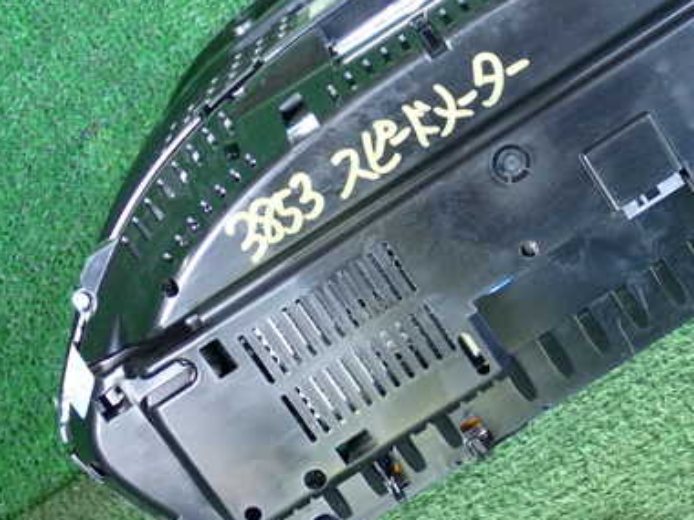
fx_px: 1584
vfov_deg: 18.6
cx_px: 511
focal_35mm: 79
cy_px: 184
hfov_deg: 24.5
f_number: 3.2
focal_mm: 9.01
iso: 640
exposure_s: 1/125
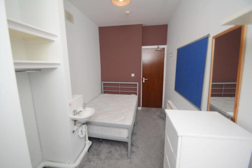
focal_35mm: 15
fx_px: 105
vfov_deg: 77.4
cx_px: 126
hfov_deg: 100.4
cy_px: 84
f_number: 3.5
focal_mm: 10
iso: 400
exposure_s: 1/200
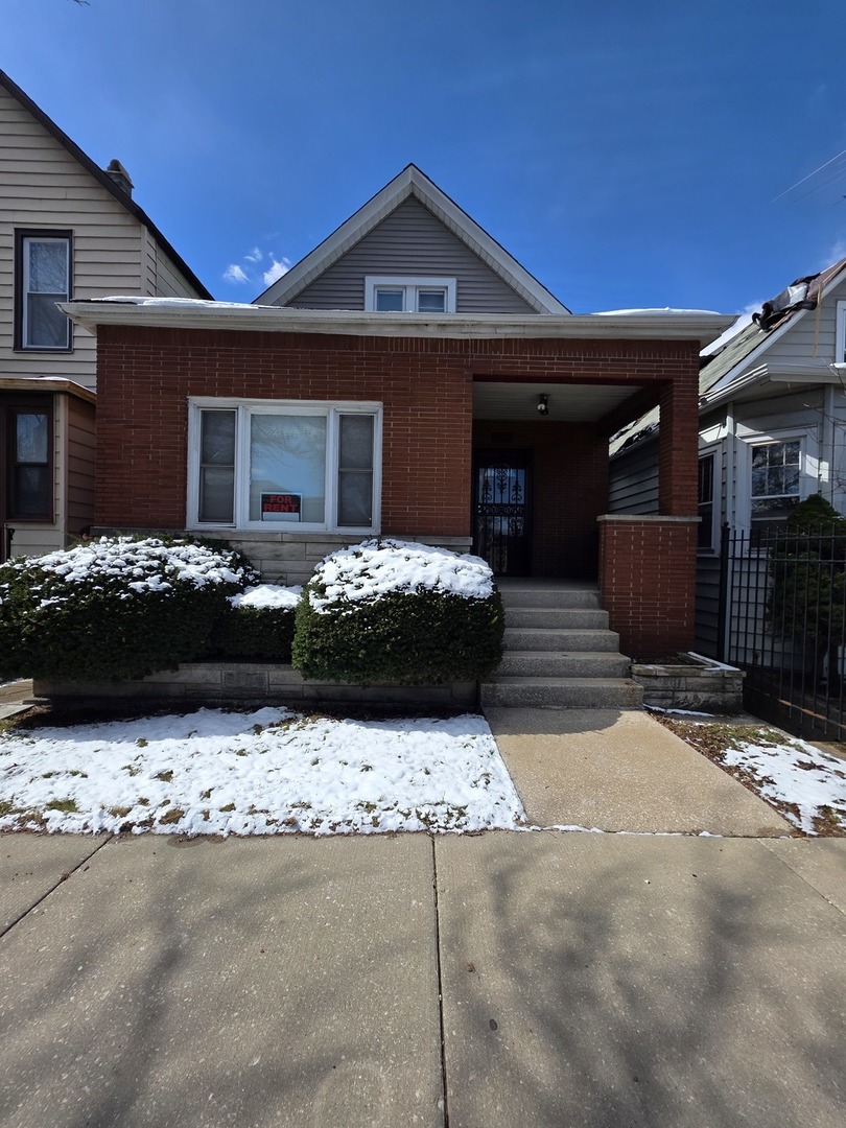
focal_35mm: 13
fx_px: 424
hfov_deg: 89.9
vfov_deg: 106.2
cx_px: 423
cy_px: 564
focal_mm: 2.2
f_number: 1.9
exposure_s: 1/2169
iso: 40
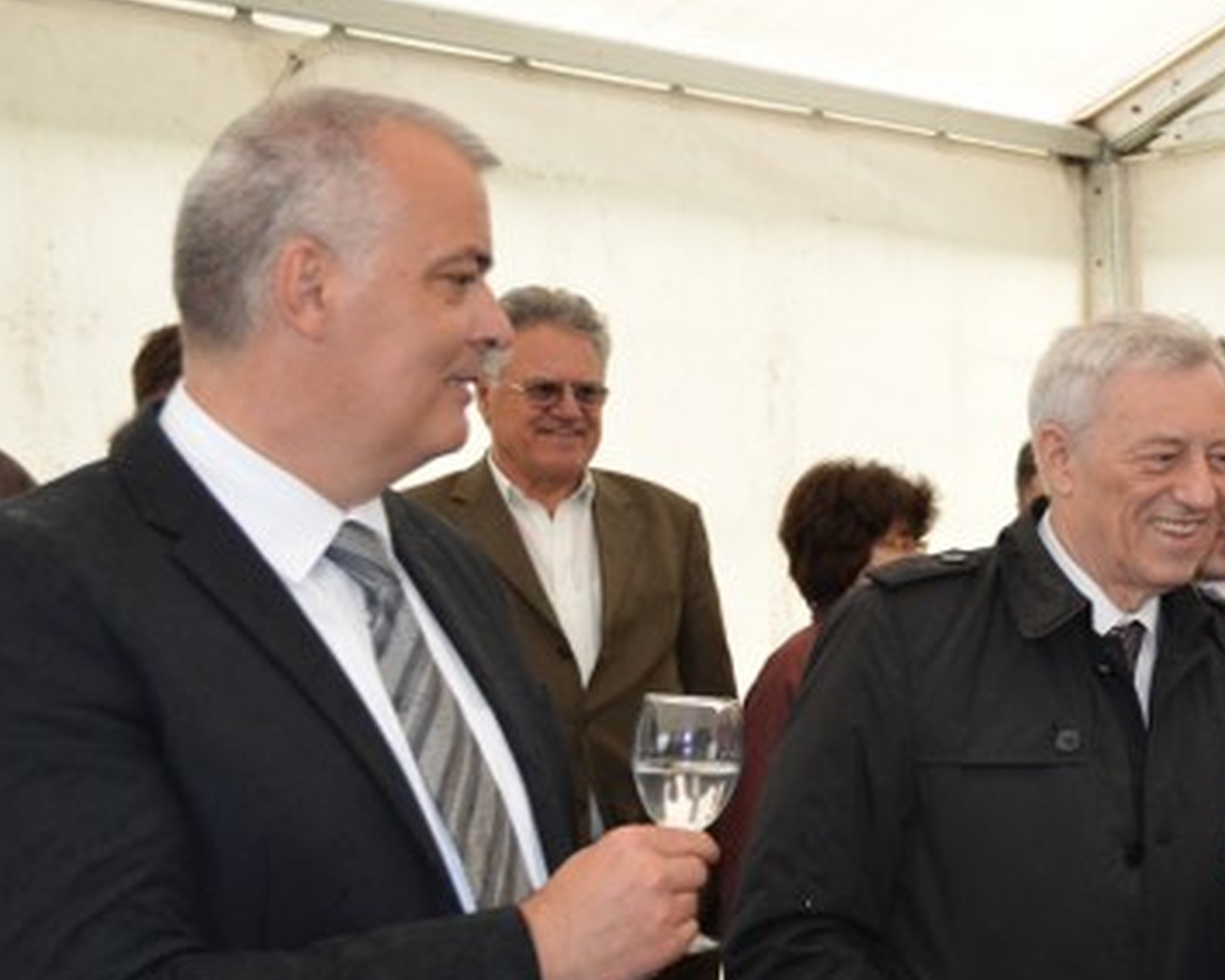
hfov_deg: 30.0
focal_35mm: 61
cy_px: 627
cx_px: 1045
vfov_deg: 24.9
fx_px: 2211
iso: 1000
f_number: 4
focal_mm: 24
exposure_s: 1/60
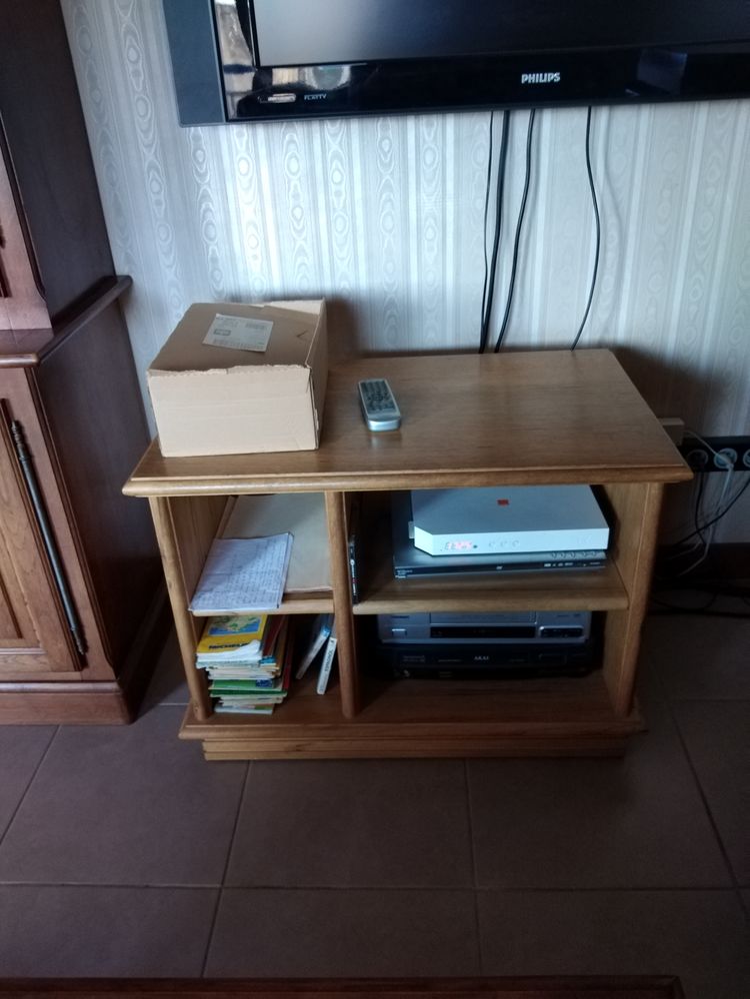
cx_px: 375
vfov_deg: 67.3
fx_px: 751
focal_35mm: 26
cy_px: 500
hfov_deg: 53.1
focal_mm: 3.6
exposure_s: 1/25
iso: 390
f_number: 1.8
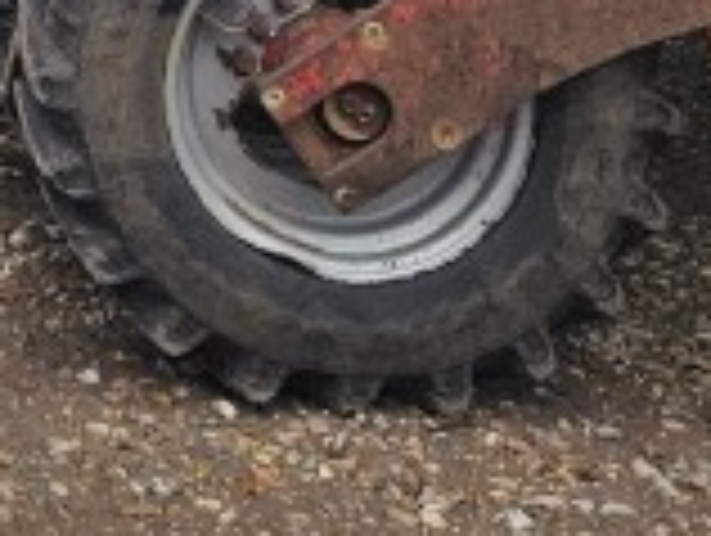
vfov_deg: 8.5
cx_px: -742
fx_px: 3065
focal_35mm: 149
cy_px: -1009
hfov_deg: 11.8
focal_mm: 5.4
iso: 50
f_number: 1.8
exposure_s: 1/100
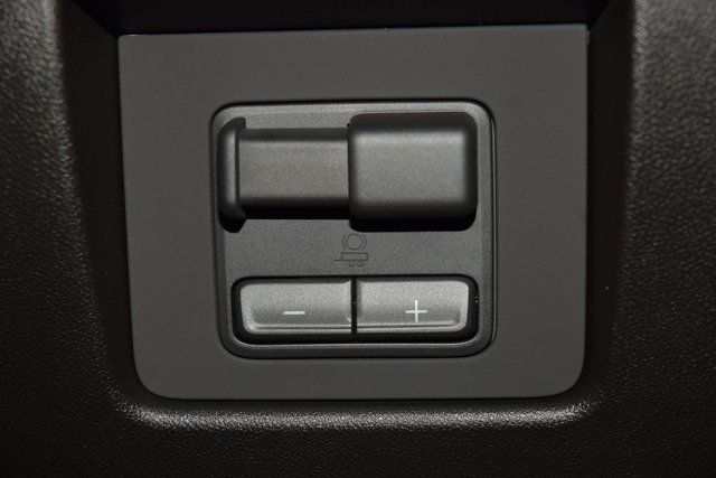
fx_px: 2089
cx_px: 358
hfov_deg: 19.5
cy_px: 239
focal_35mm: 105
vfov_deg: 13.0
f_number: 8
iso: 100
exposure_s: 1/125
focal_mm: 70
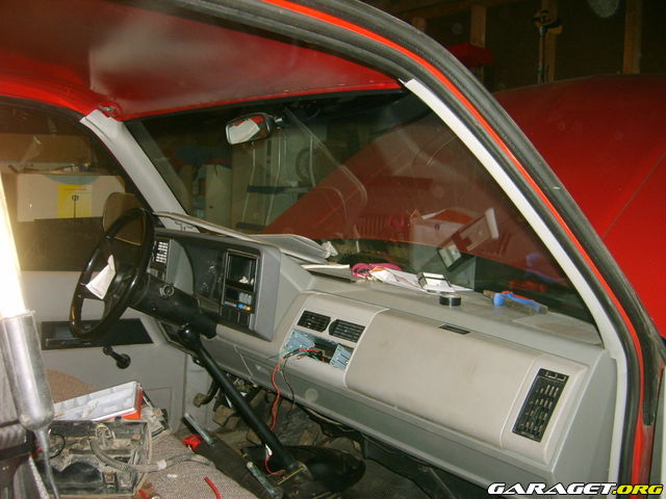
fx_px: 673
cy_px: 250
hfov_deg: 52.6
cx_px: 333
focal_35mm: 35
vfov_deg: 40.7
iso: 150
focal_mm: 5.8
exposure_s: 1/30
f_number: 2.8
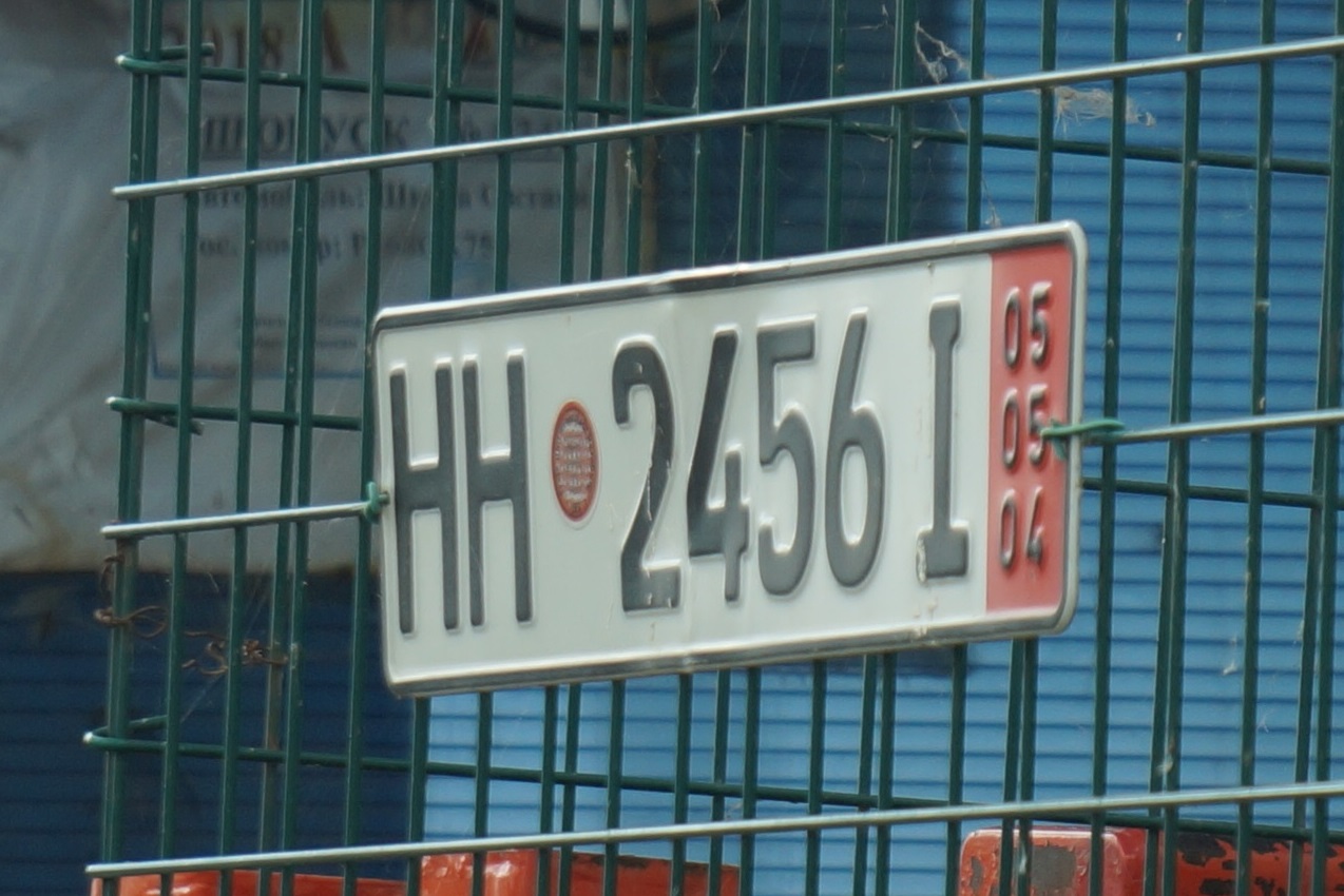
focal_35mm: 190
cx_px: 672
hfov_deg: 10.8
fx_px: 7113
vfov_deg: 7.2
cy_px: 448
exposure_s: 1/200
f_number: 5.6
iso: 100
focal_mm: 127
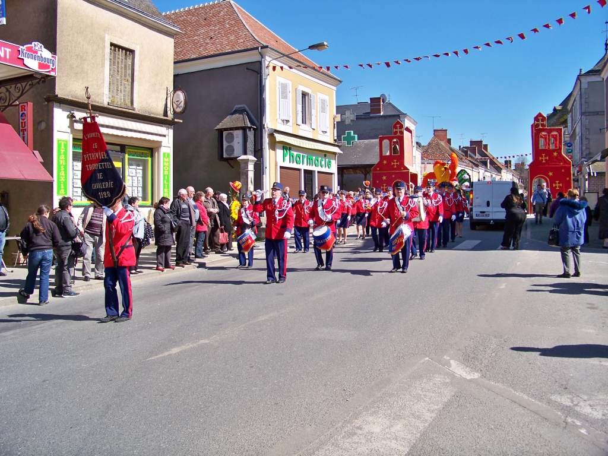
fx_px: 580
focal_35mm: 33
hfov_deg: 55.4
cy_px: 228
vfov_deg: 42.9
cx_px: 304
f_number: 2.8
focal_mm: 5.85
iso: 80
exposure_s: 1/800
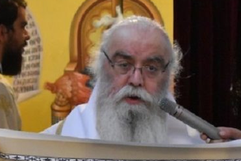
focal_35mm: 186
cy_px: 172
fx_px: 1247
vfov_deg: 7.3
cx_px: 116
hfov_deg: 11.0
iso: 7200
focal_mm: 45
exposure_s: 1/60
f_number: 5
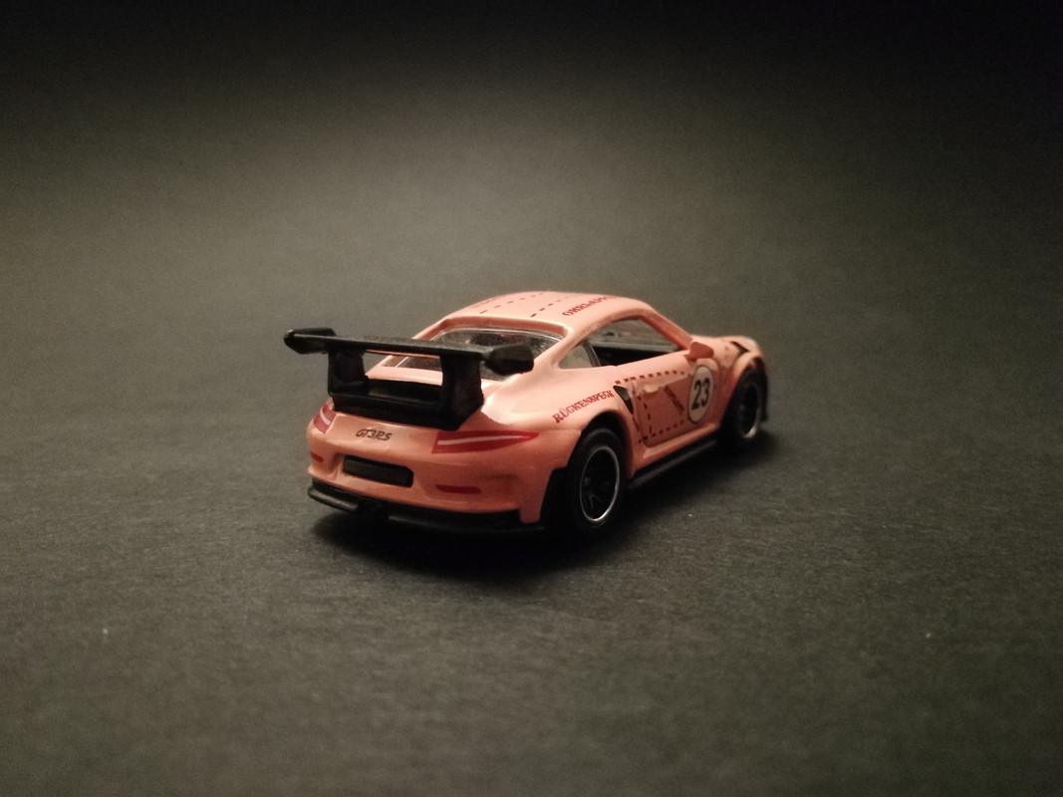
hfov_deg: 65.3
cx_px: 532
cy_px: 398
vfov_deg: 51.3
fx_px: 829
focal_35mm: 27
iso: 3200
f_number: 2.2
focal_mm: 3.95
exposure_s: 1/16.7
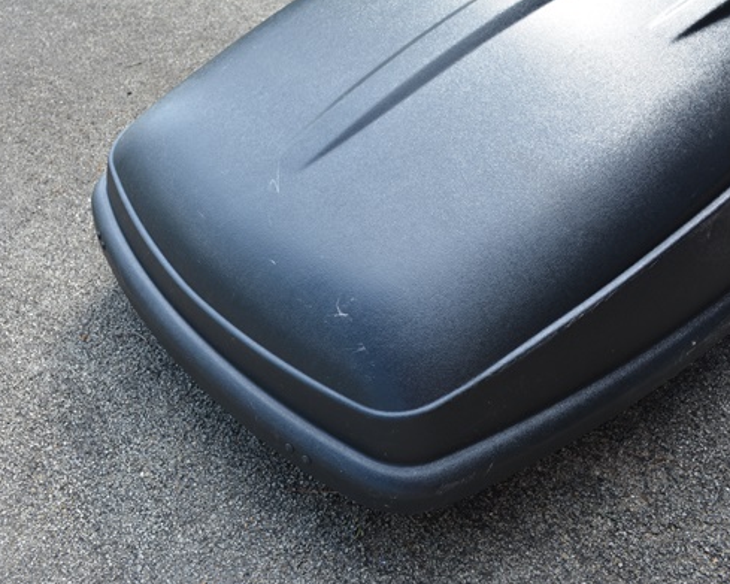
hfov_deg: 47.9
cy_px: 290
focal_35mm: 38
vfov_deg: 39.1
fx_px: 821
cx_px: 334
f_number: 5.6
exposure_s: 1/125
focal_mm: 22
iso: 200
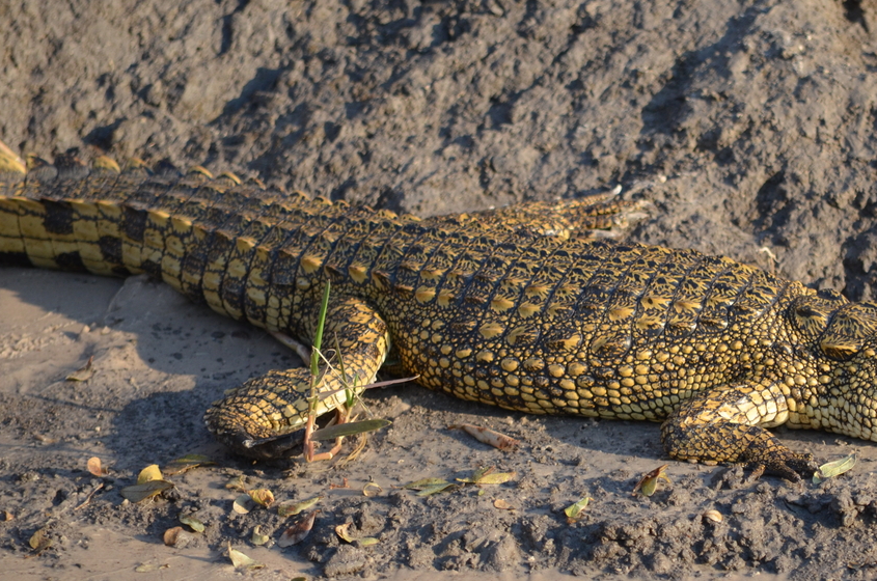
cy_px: 334
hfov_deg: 3.0
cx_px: 653
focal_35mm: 682
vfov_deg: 2.0
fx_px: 16583
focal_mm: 300
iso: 400
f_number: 5.6
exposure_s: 1/500
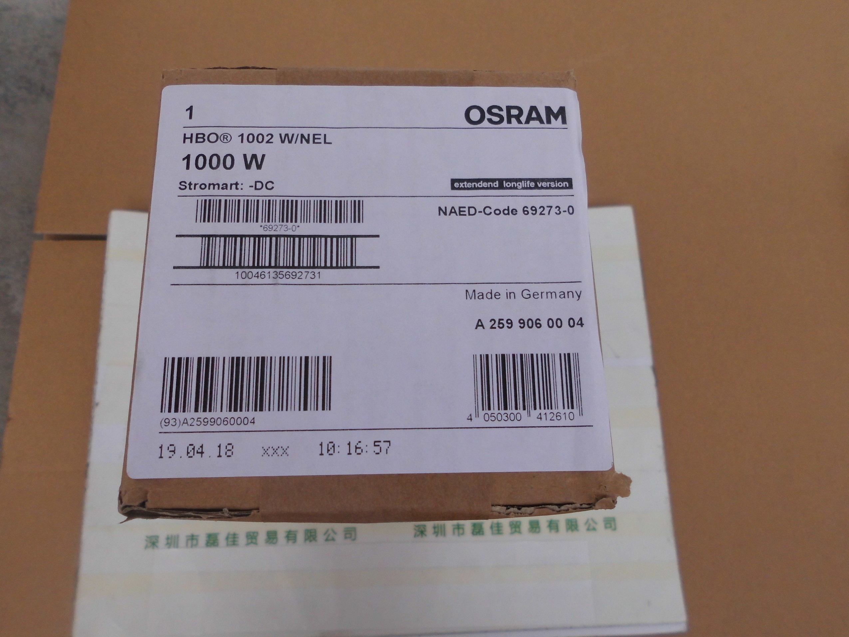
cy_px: 318
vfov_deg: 53.1
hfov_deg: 67.3
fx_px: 638
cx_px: 424
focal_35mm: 26
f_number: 3.2
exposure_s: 1/346
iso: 100
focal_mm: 4.6
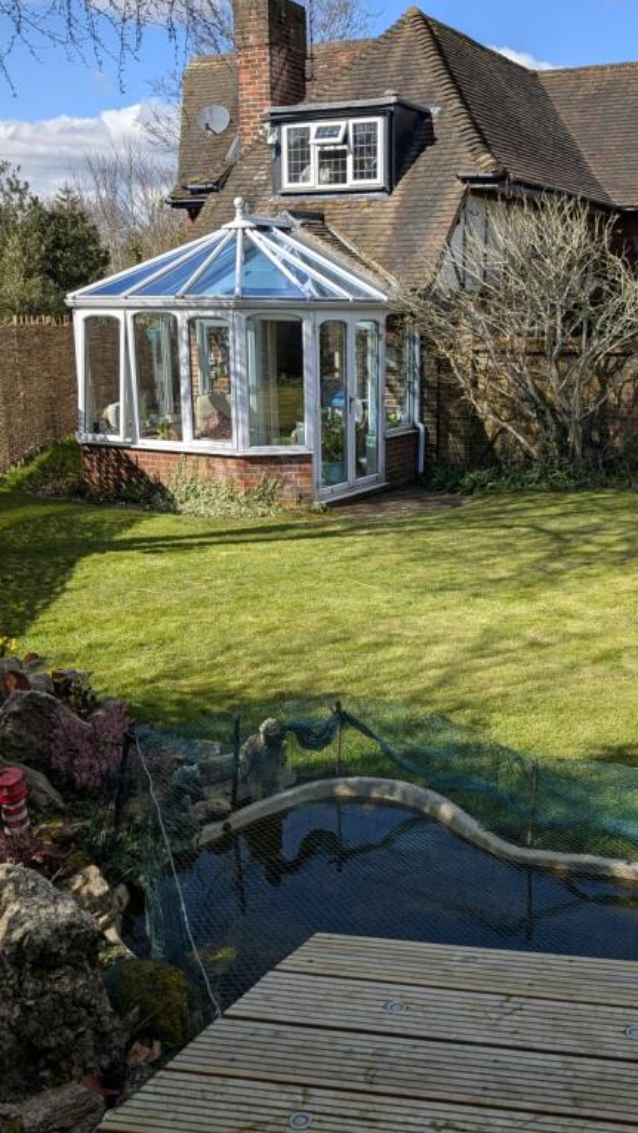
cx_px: 412
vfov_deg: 56.6
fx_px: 1052
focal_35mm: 35
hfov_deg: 33.5
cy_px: 569
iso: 19
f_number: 1.68
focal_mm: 6.9
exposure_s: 1/968
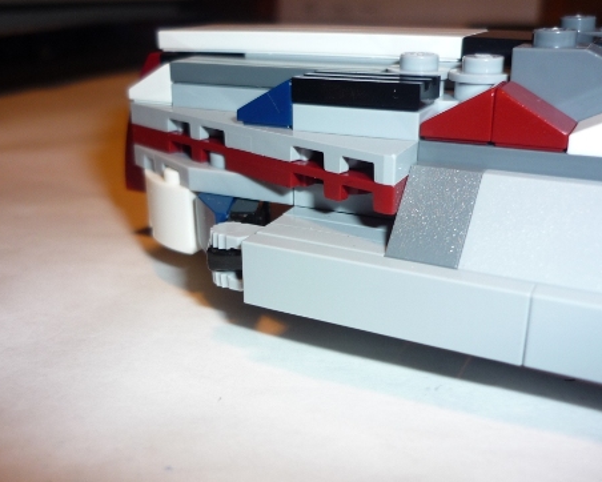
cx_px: 276
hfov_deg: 47.9
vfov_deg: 39.1
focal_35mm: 38
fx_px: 677
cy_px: 264
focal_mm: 5.5
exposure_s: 1/30
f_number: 2.8
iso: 100
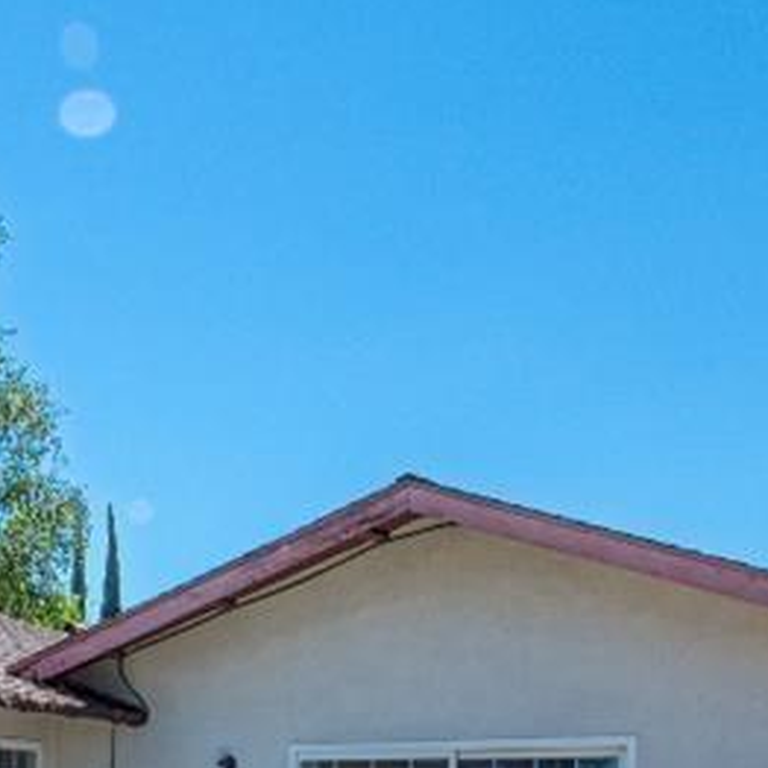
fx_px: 1707
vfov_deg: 23.8
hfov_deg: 25.1
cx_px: 199
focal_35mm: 68
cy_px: 841
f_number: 10
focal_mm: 14
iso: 200
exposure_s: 1/320
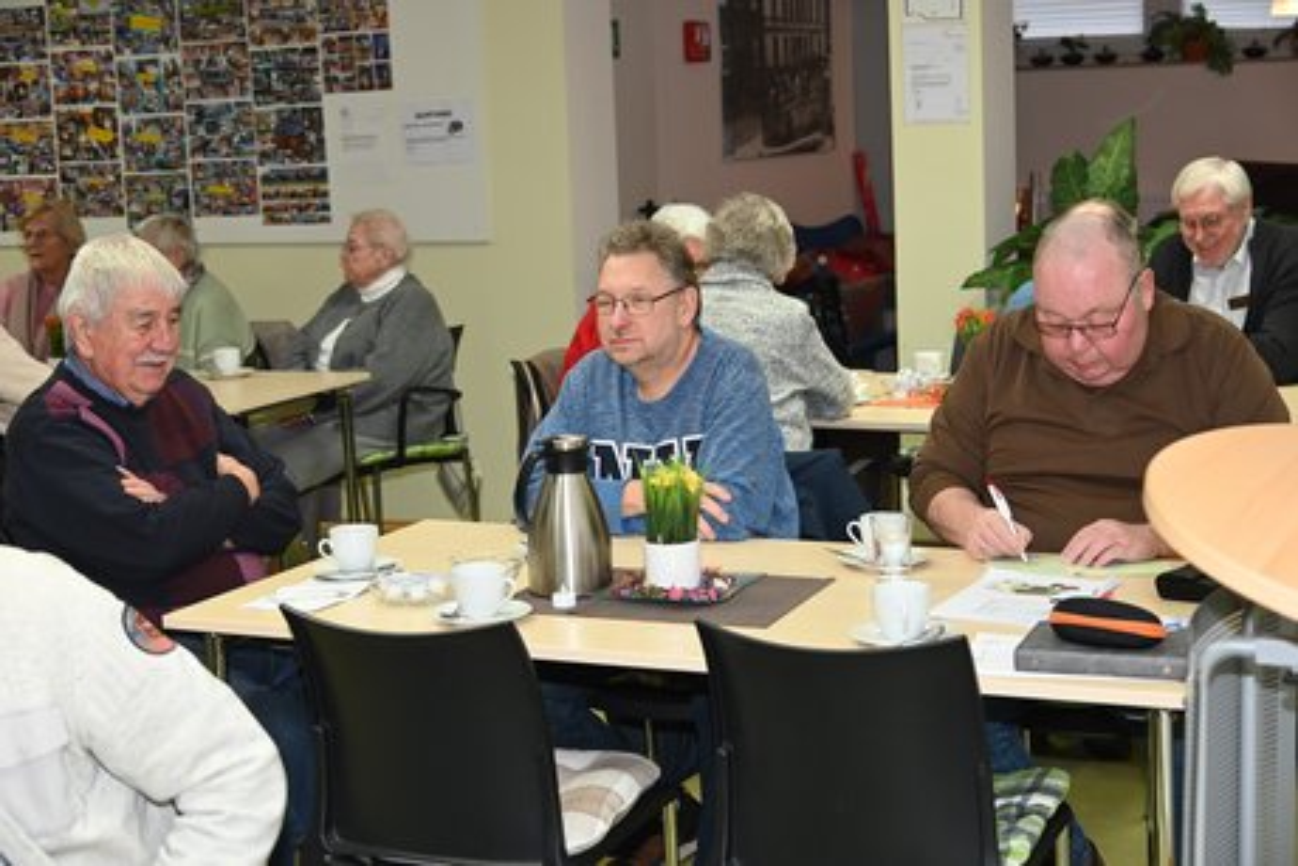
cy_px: 433
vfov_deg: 21.9
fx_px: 2236
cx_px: 649
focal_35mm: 62
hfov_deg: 32.4
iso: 900
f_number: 6
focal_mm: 62
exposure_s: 1/60
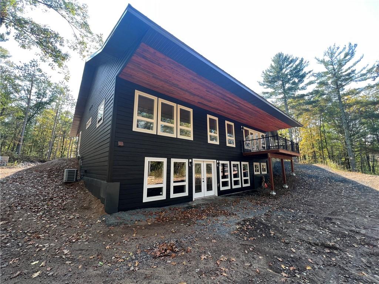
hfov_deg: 106.2
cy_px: 142
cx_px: 190
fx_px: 142
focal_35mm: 13
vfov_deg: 89.9
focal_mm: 1.57
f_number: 1.8
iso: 32
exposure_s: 1/130
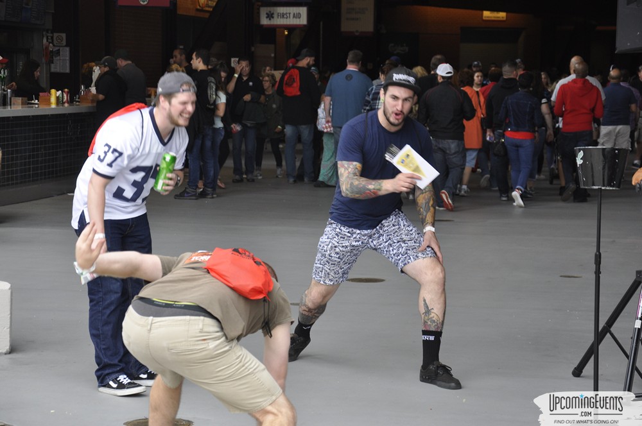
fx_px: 2004
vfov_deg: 12.1
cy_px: 213
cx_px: 321
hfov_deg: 18.2
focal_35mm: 112
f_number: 5.6
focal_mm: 75
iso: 400
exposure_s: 1/125
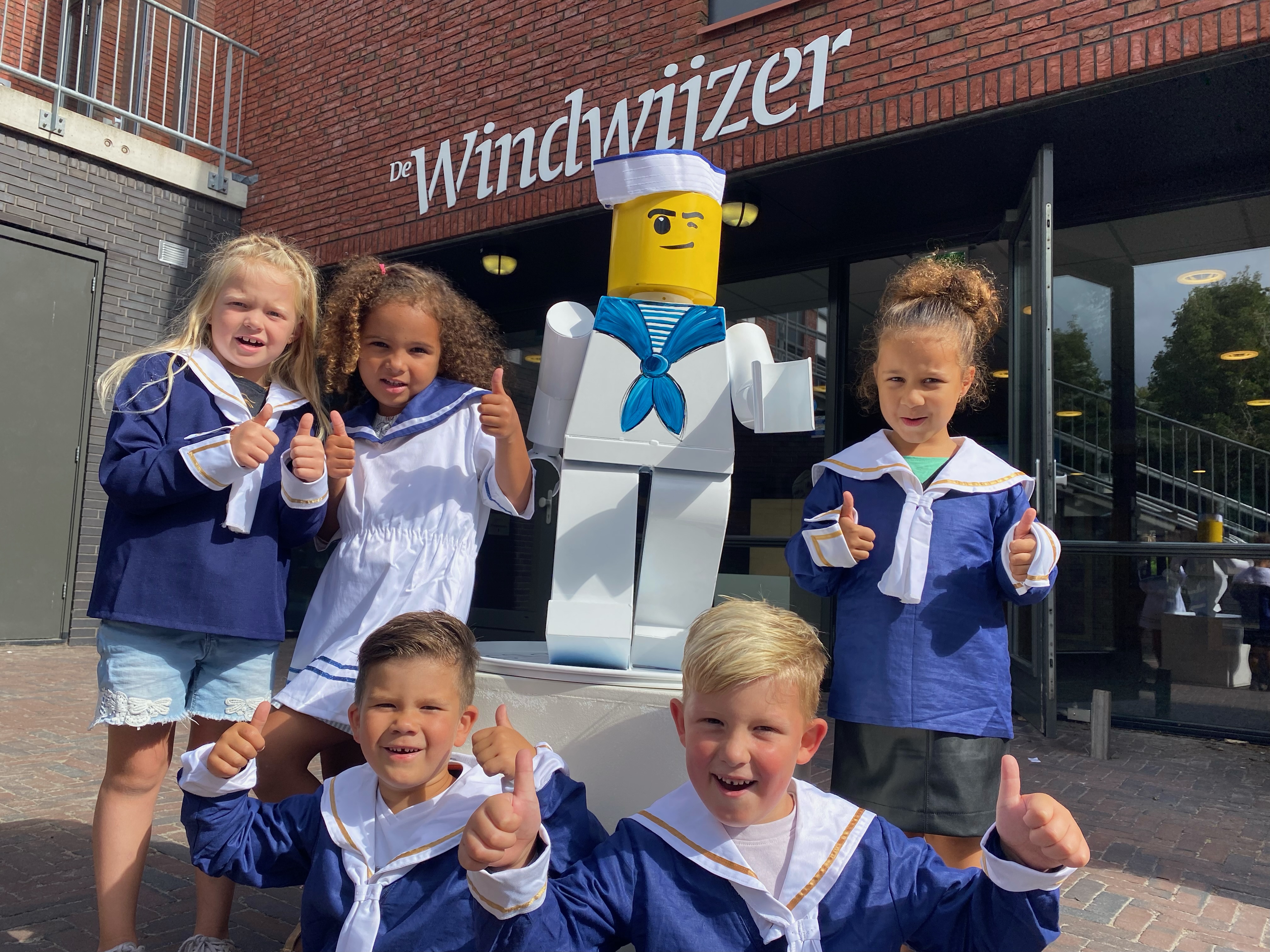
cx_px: 635
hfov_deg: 67.3
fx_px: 954
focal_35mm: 26
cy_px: 476
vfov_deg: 53.1
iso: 32
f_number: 1.8
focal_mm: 4.25
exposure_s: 1/2183
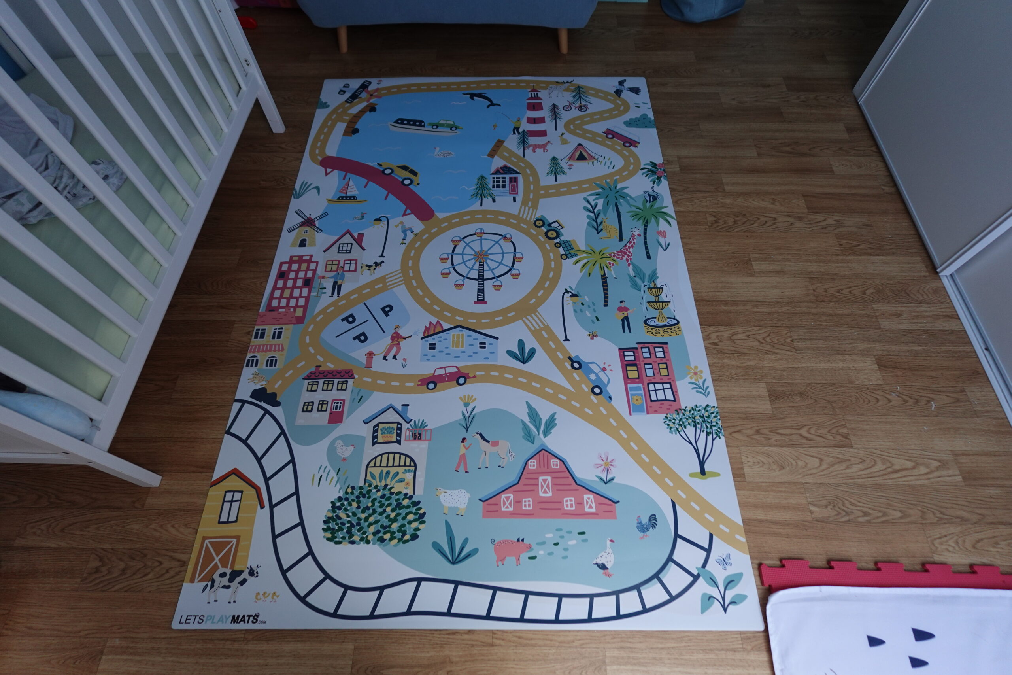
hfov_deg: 90.0
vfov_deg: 67.4
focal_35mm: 18
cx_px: 506
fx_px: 506
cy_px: 338
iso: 125
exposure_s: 1/200
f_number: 1.8
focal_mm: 6.9
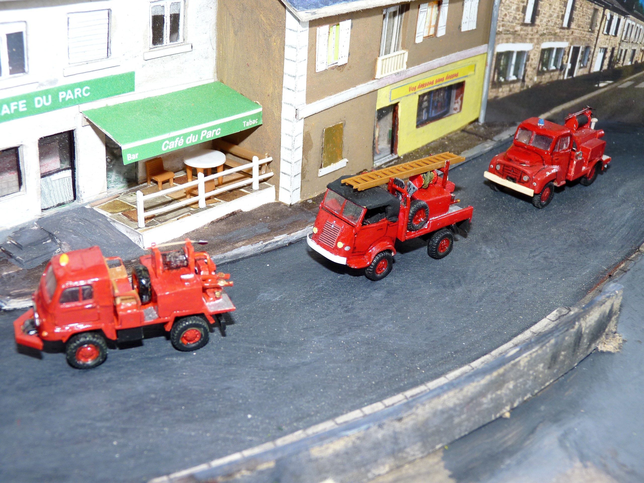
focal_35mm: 45
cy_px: 242
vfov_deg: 32.2
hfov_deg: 42.1
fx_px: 837
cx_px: 322
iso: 100
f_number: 3.2
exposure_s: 1/30
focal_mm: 8
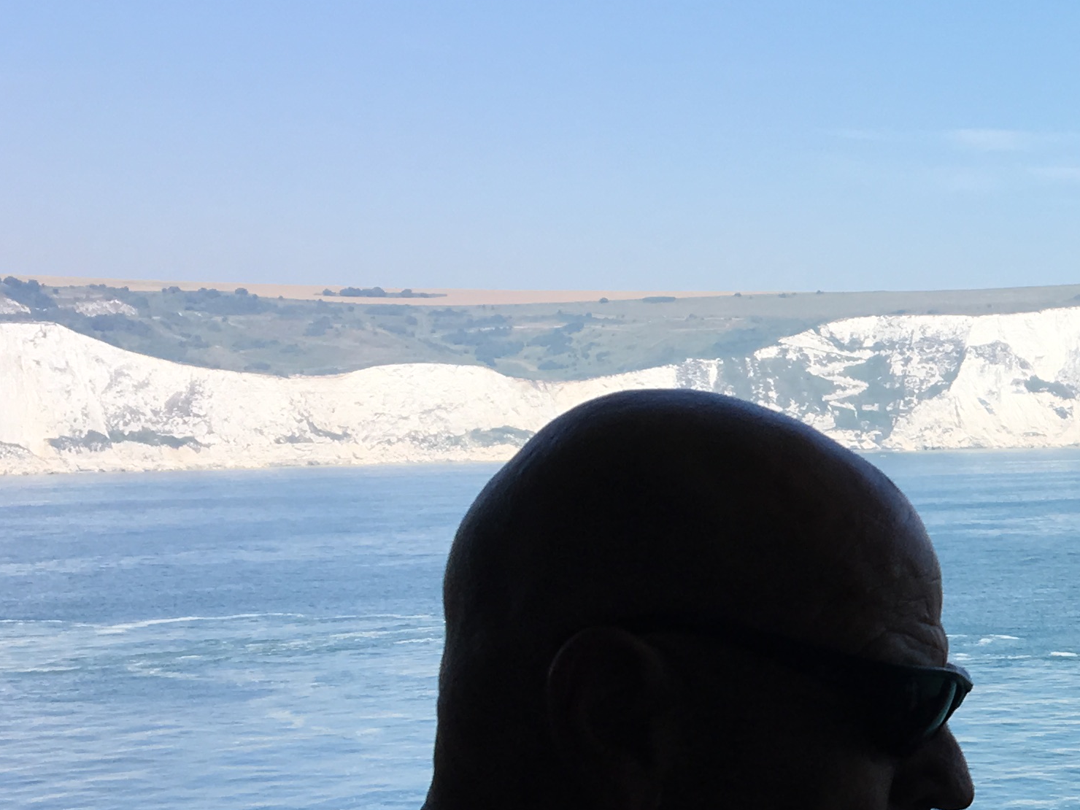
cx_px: 1386
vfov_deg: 18.5
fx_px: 2465
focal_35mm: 79
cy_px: 620
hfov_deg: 22.3
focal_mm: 4.15
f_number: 2.2
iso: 25
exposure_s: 1/1148
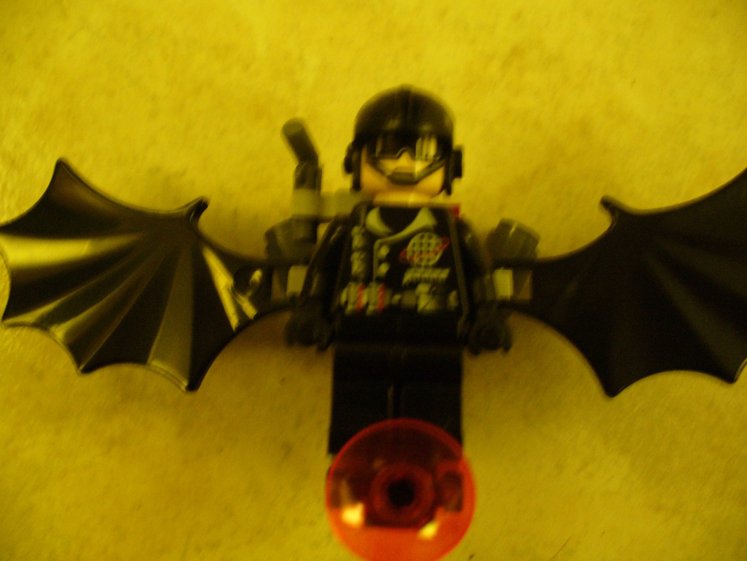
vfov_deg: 38.7
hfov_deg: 50.1
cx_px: 374
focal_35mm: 37
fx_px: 798
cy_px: 280
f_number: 2.8
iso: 200
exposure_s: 1/8
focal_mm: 6.1
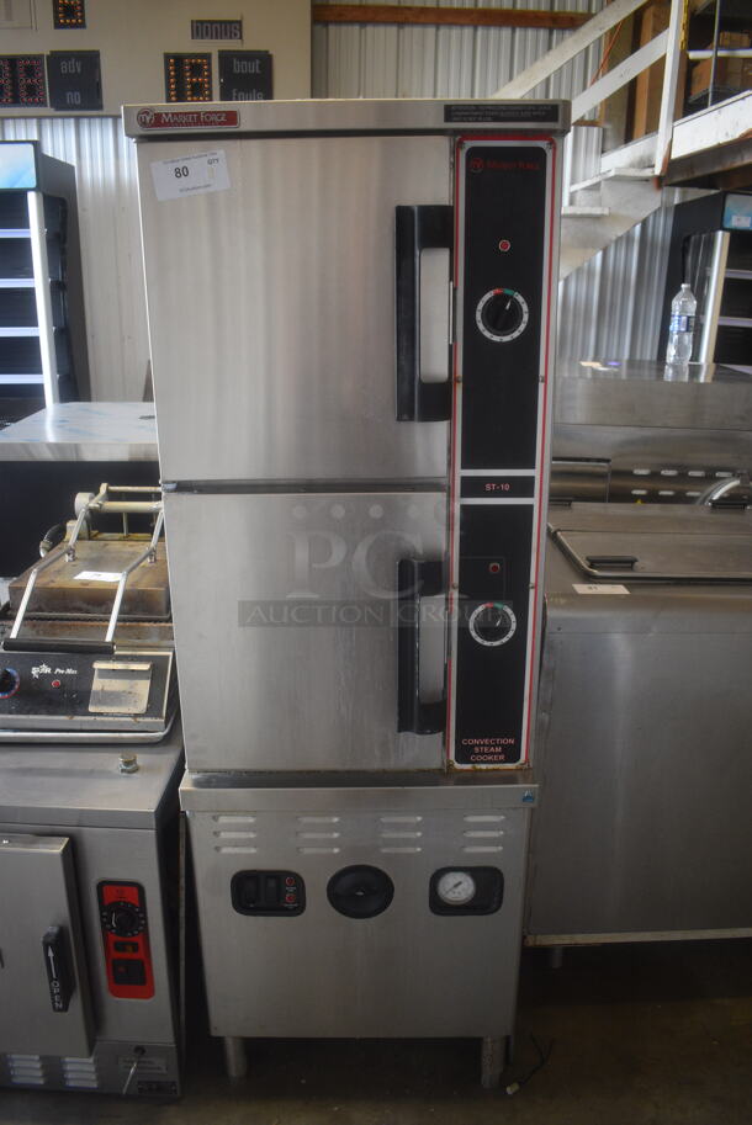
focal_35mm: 27
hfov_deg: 48.0
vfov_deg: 67.3
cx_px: 376
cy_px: 562
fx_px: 845
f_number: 3.5
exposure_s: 1/125
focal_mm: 18
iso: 900
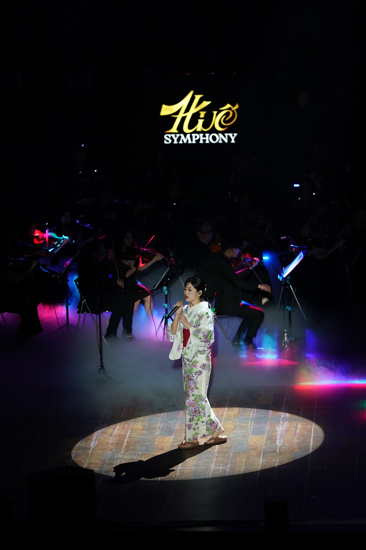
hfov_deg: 7.8
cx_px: 183
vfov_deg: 11.7
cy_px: 275
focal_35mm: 175
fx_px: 2669
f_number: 2.8
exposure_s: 1/125
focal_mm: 175
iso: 500
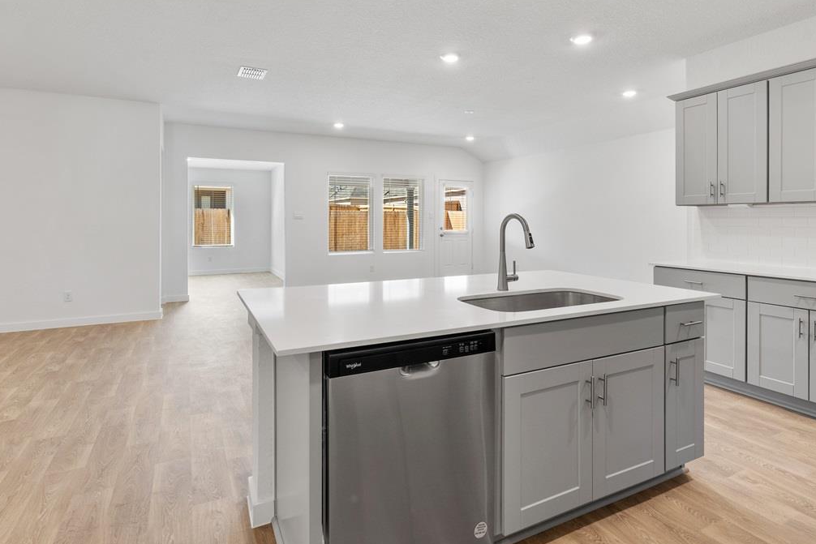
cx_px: 405
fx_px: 431
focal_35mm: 19
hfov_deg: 86.9
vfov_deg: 64.0
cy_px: 216
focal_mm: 14
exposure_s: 1/3
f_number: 8
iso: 400
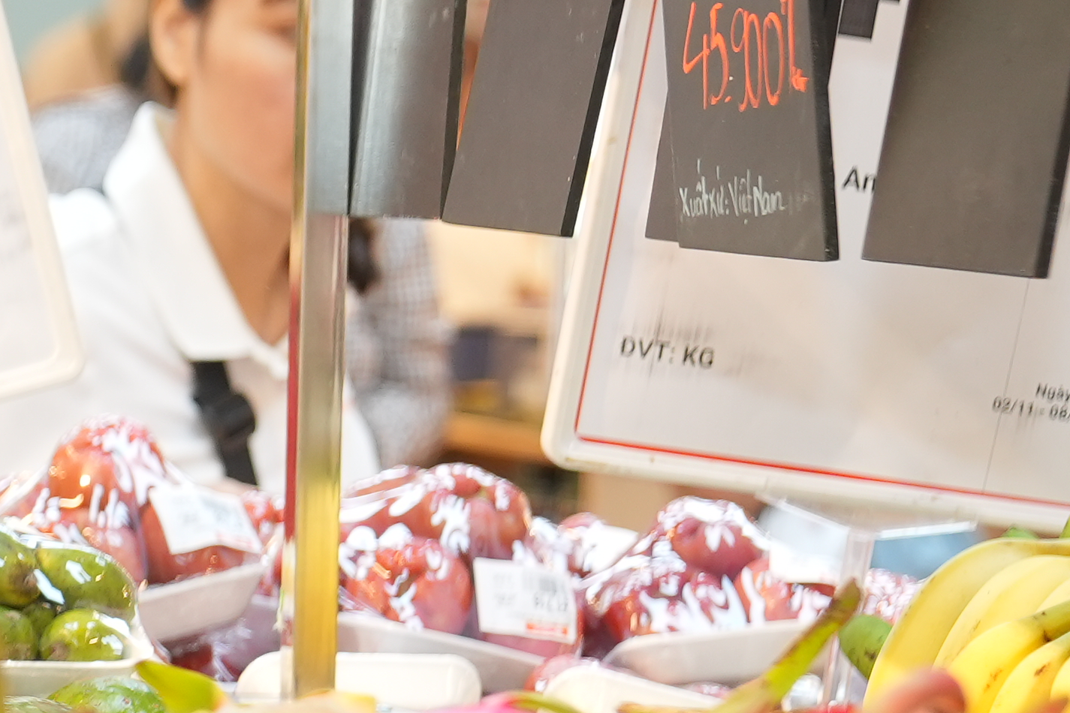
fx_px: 7162
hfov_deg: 8.0
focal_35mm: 241
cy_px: 490
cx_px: -1397
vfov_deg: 5.7
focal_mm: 49
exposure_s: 1/125
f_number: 3.2
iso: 640
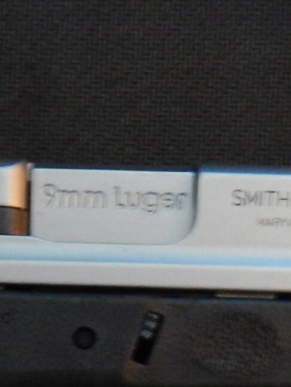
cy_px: 496
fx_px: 974
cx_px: 77
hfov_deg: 16.9
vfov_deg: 20.6
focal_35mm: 87
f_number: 3
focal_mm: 4
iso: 800
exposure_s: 1/15
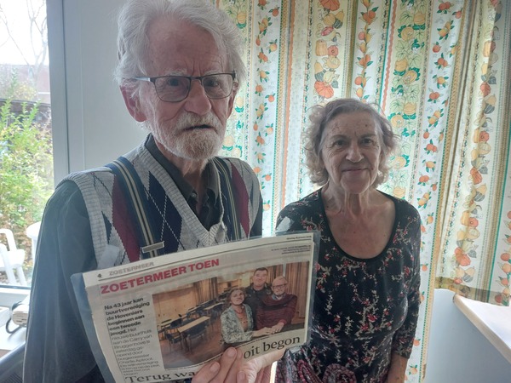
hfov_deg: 69.4
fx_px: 369
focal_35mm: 25
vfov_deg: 54.9
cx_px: 256
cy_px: 192
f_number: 1.8
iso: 400
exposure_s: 1/24
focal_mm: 5.23
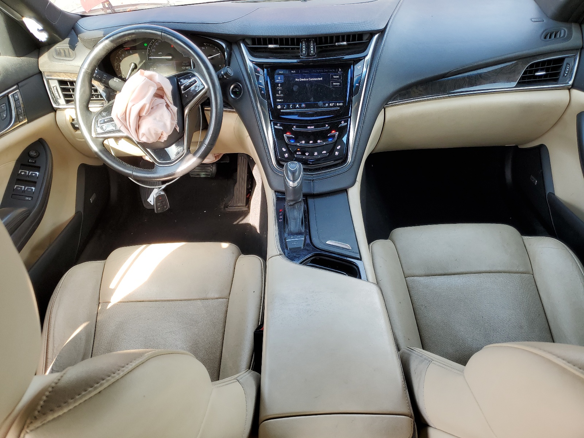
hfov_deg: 67.3
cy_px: 219
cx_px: 292
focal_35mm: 26
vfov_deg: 53.1
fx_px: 439
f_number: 1.5
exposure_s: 1/164
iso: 50
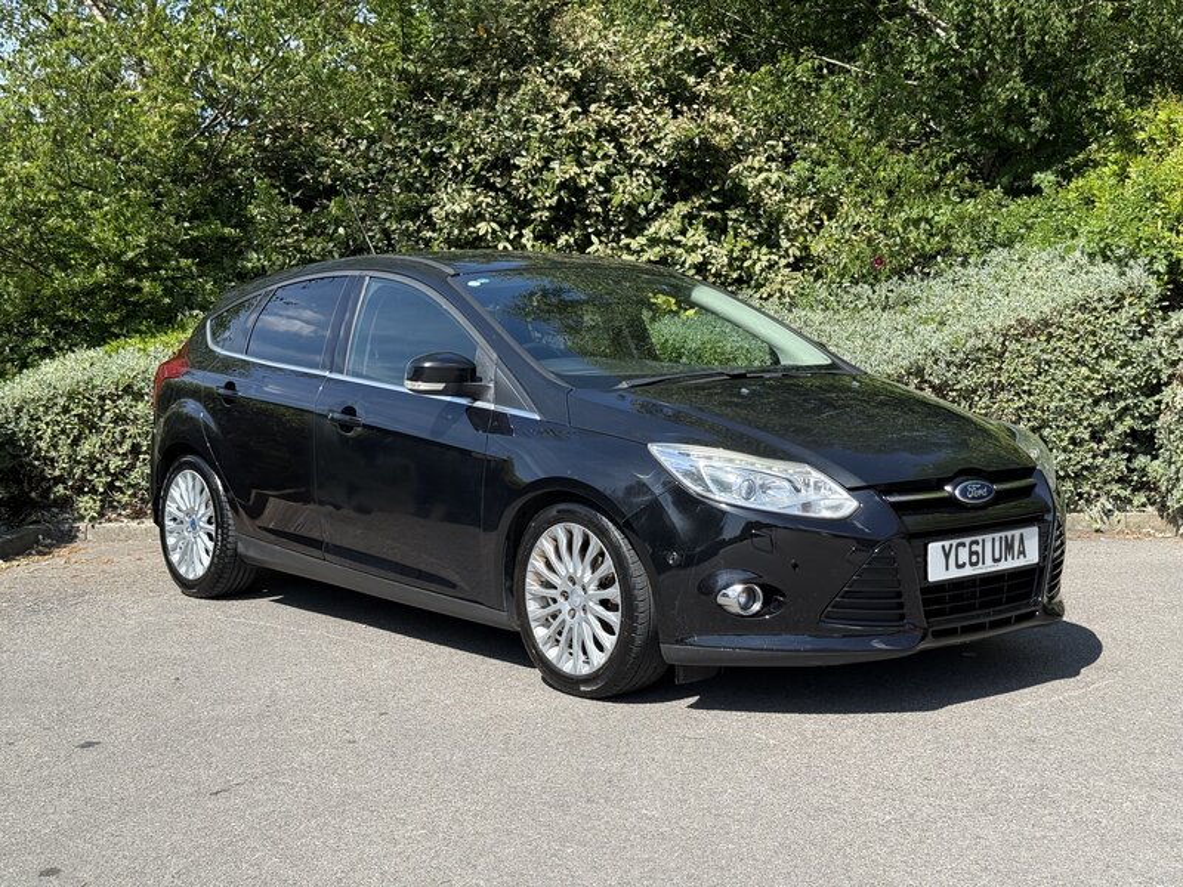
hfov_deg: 39.7
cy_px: 444
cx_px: 592
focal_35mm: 48
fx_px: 1640
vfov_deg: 30.3
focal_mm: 6.76
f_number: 1.78
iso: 64
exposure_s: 1/2208
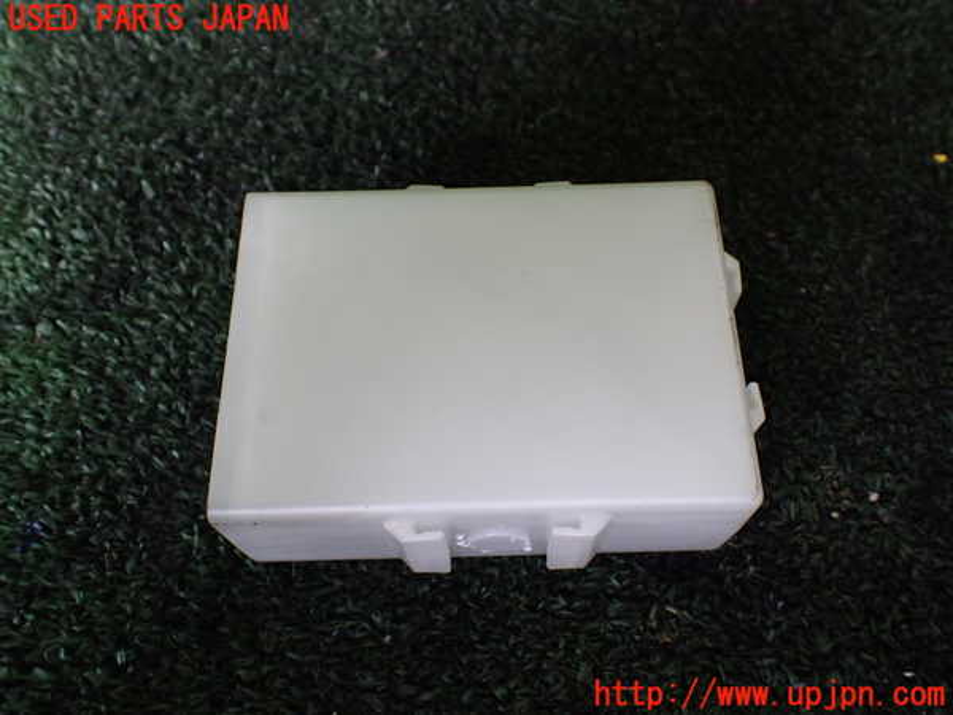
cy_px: 358
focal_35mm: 30
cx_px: 476
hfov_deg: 60.0
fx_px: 826
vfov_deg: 46.8
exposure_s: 1/125
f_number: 2.3
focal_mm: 5.4
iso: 400
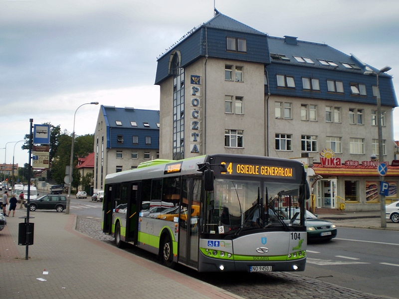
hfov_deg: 44.8
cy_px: 150
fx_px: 484
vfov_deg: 34.3
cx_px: 200
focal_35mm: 42
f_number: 3.5
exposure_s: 1/200
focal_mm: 7.4
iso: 64
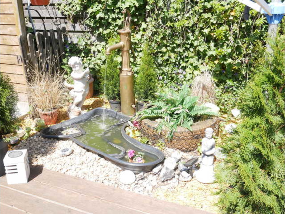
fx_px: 296
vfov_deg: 39.7
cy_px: 107
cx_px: 142
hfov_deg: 51.4
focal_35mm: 36
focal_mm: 18
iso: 200
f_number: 6.3
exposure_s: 1/200
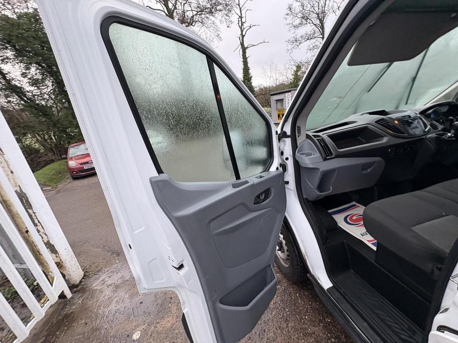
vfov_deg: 85.7
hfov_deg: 102.1
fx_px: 185
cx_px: 229
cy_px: 172
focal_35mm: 14
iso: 200
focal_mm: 2.22
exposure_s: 1/99
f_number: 2.2
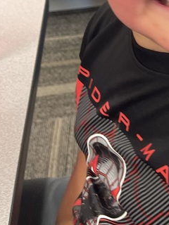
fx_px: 521
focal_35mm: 80
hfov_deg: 17.3
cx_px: 222
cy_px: -90
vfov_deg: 21.4
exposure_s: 1/60
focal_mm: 5.1
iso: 80
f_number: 1.6
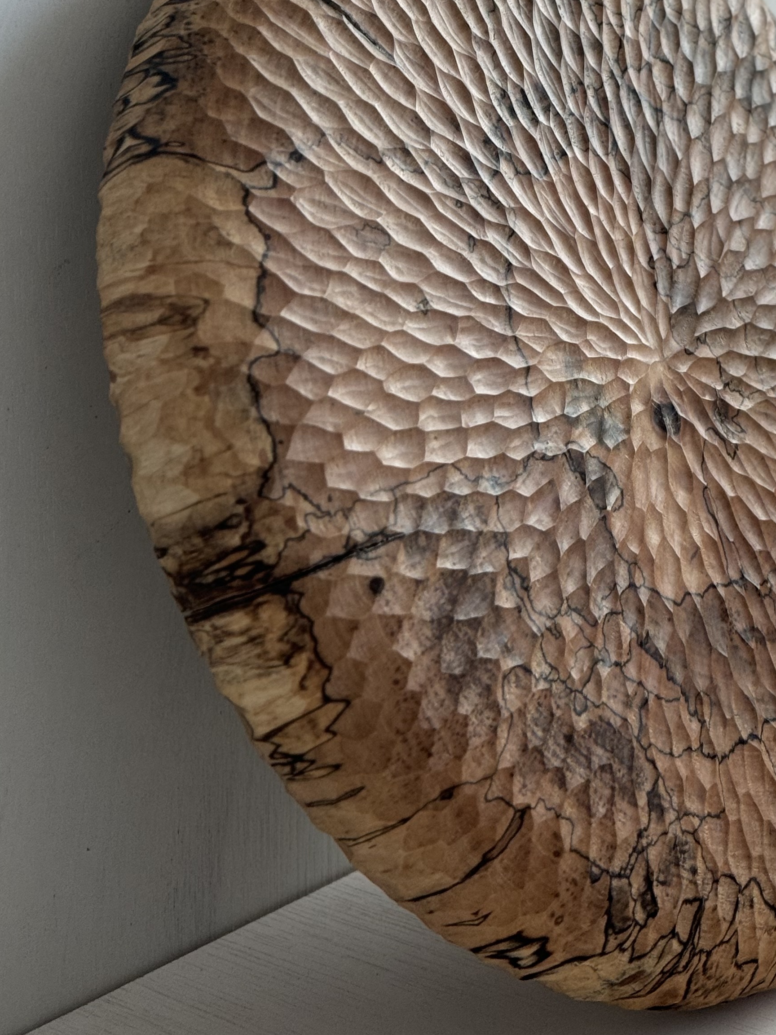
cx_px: 546
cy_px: 342
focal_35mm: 84
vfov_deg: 23.2
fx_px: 2511
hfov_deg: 17.5
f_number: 1.78
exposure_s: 1/60
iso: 100
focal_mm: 6.76
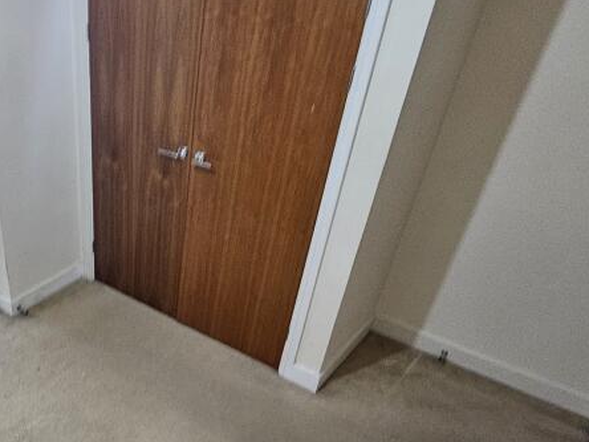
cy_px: 348
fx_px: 510
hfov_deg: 55.0
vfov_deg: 44.7
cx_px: 103
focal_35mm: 30
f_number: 2.2
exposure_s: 1/33
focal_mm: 2.2
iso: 400
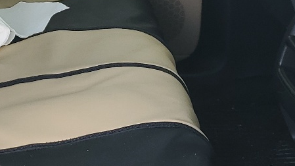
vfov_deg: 11.9
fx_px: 790
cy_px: 19
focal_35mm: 101
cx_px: -7
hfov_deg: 20.4
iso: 50
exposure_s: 1/185
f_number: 1.5
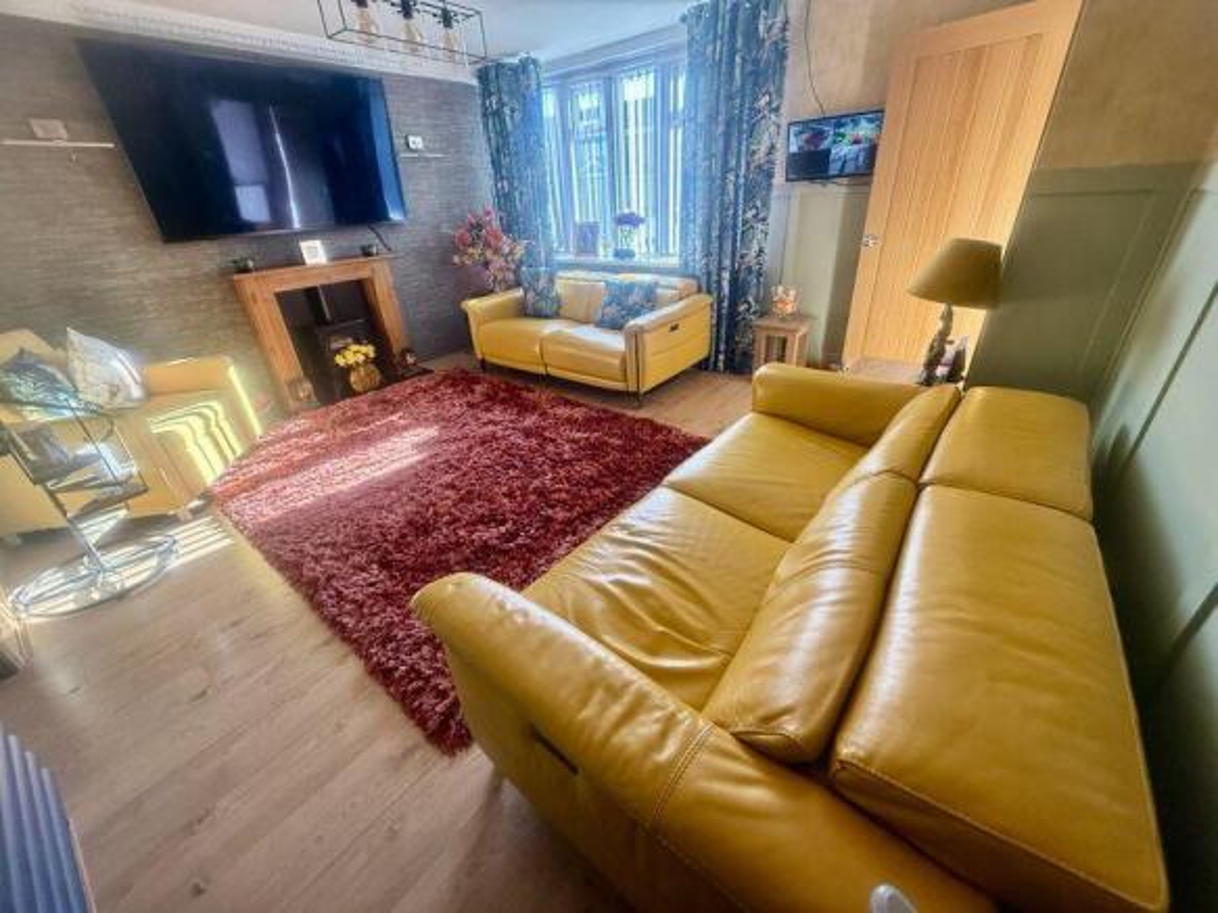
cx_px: 609
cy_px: 456
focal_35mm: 14
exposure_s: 1/99
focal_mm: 2.22
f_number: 2.2
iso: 320
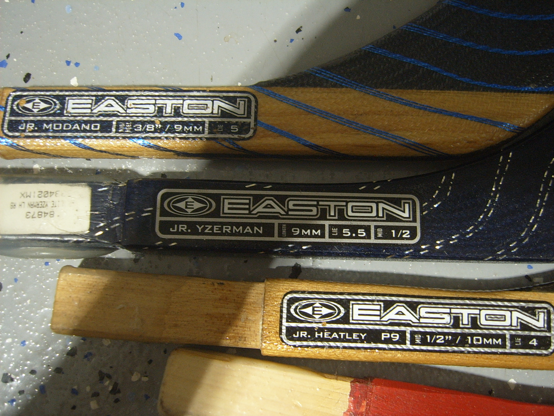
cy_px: 208
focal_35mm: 35
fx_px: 560
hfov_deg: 52.6
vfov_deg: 40.7
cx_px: 277
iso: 100
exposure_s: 1/8
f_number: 2.8
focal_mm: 5.8
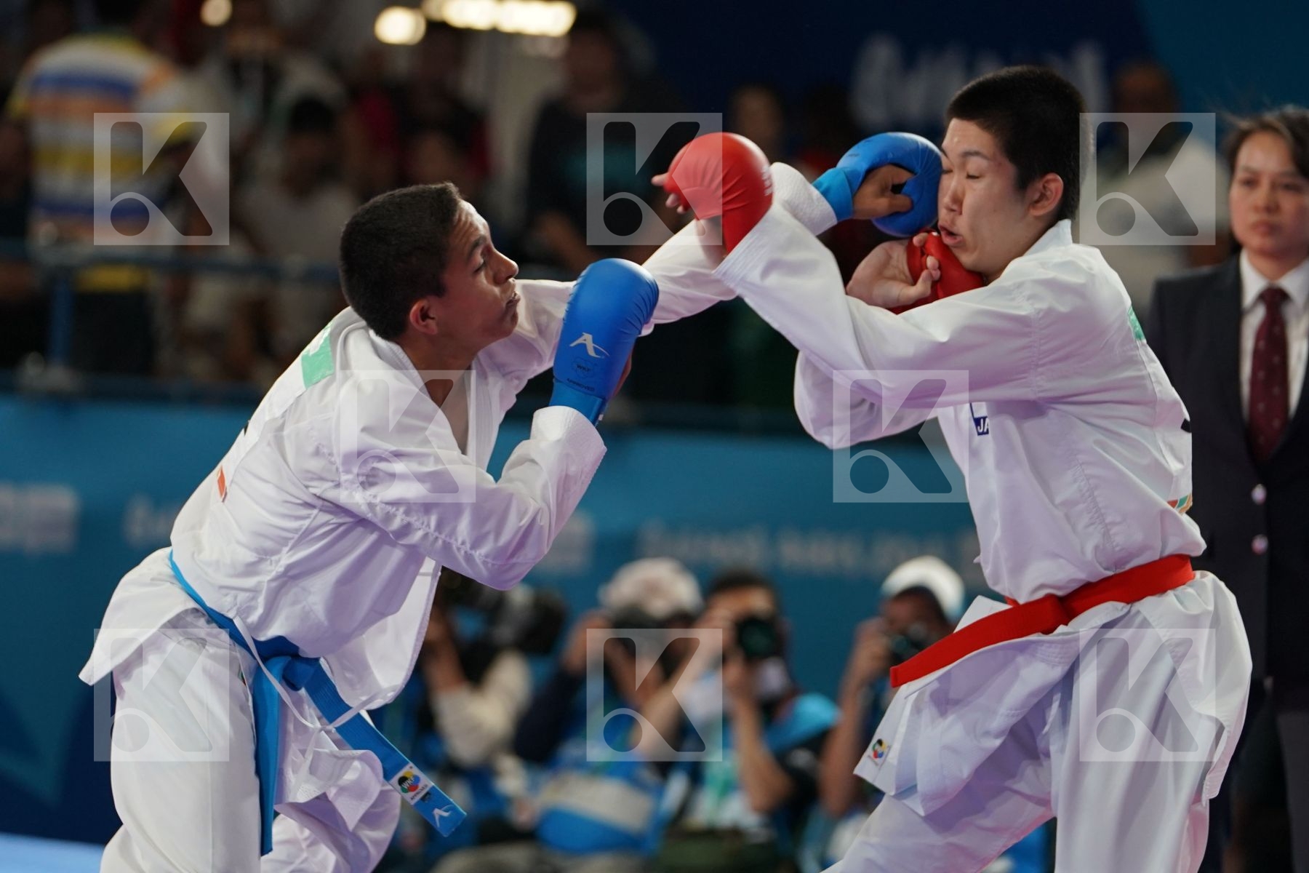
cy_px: 436
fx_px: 9090
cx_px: 654
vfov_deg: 5.5
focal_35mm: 250
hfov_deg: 8.2
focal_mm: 167
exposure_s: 1/1000
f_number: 2.8
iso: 1250
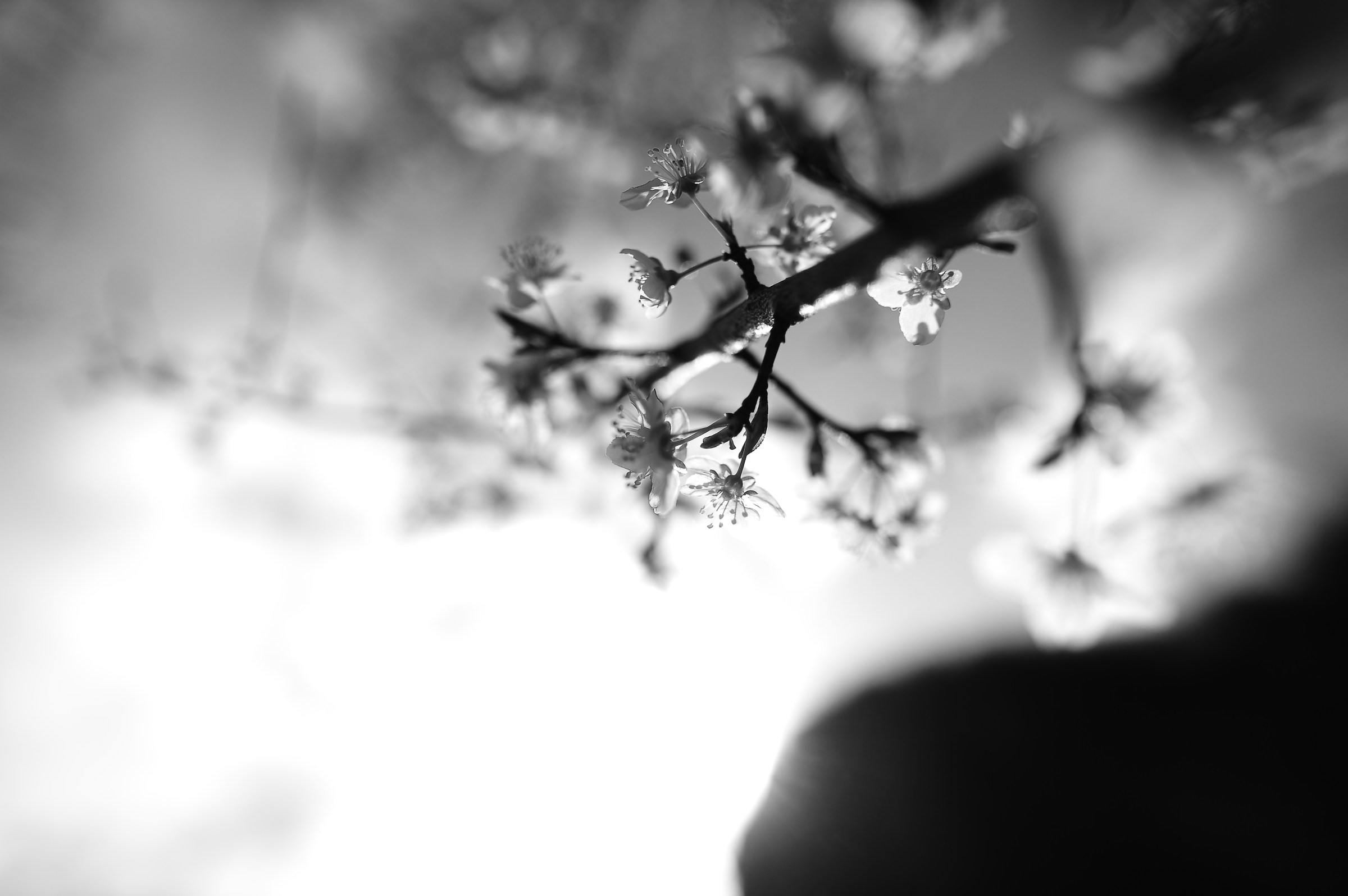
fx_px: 898
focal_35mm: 24
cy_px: 448
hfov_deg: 73.8
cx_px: 674
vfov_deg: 53.1
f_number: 2.2
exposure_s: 1/8000
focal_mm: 24
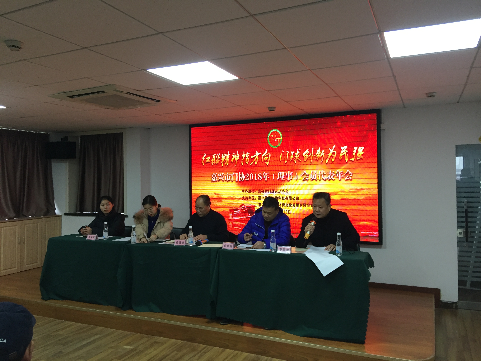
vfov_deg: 48.2
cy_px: 180
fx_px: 403
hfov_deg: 61.7
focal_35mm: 29
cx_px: 240
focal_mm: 4.15
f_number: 2.2
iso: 64
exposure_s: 1/33
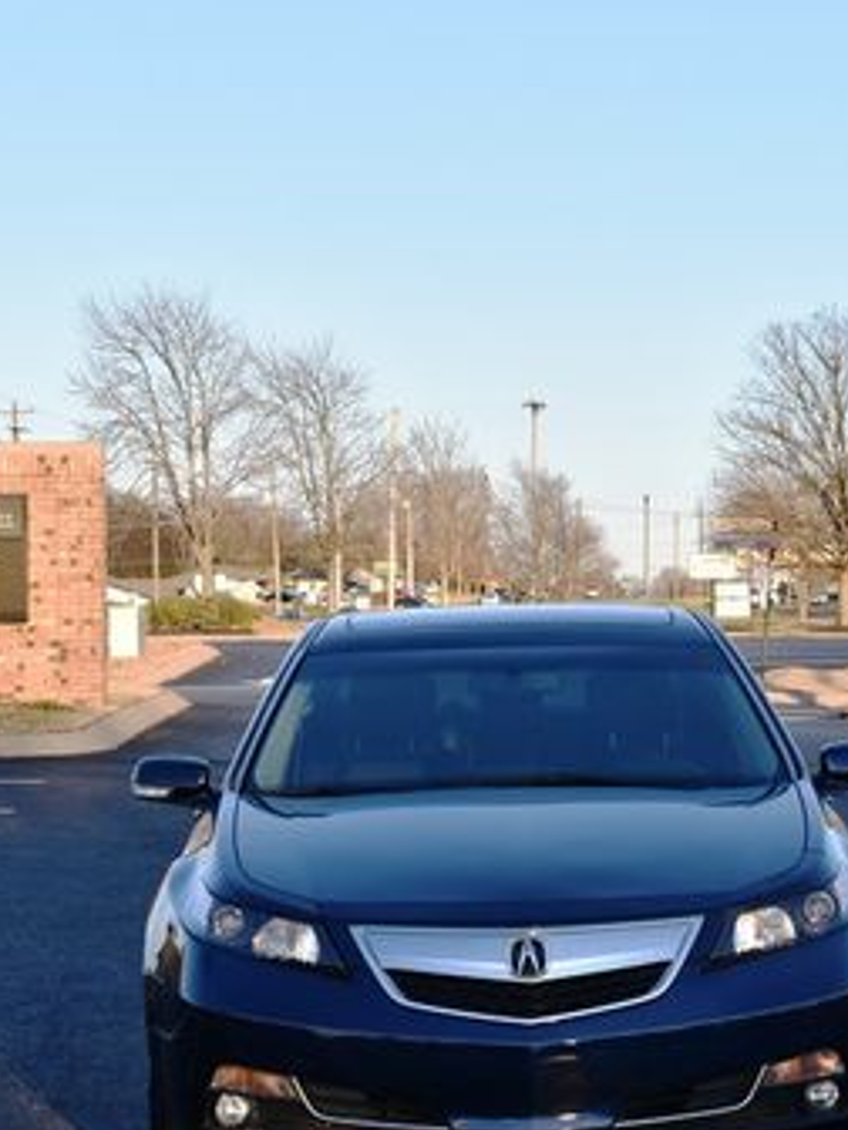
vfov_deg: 17.9
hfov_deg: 13.4
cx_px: 629
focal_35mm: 110
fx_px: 3593
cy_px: 698
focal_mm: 40
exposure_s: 1/250
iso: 200
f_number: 7.1
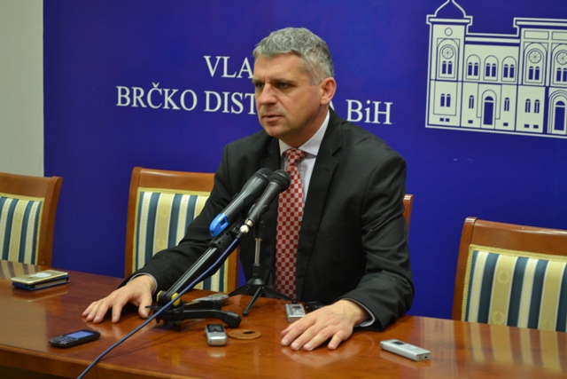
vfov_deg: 17.5
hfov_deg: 26.0
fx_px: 1229
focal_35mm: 78
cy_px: 190
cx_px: 284
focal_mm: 52
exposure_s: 1/15
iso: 640
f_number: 5.6
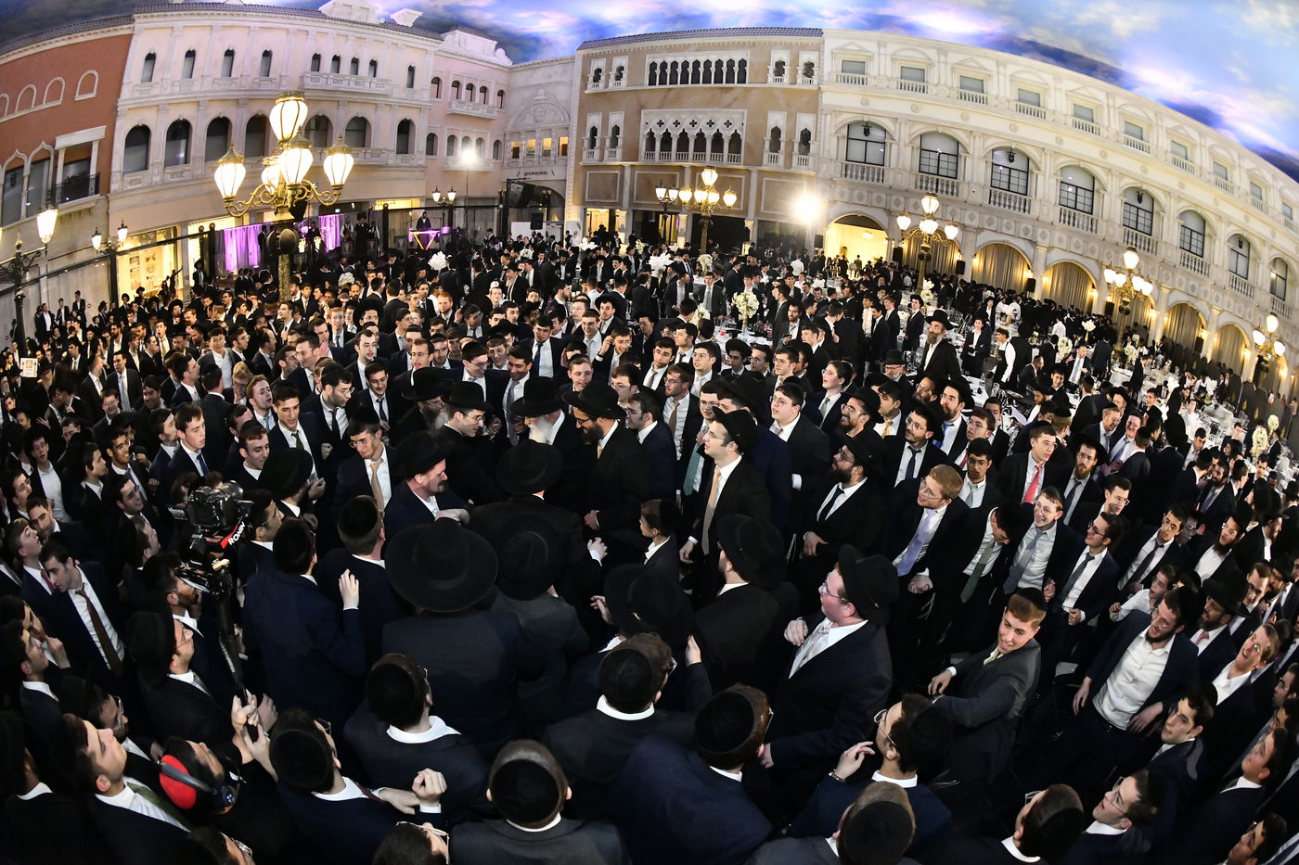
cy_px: 432
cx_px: 650
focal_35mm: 16
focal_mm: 16
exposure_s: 1/160
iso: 3200
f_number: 5.6
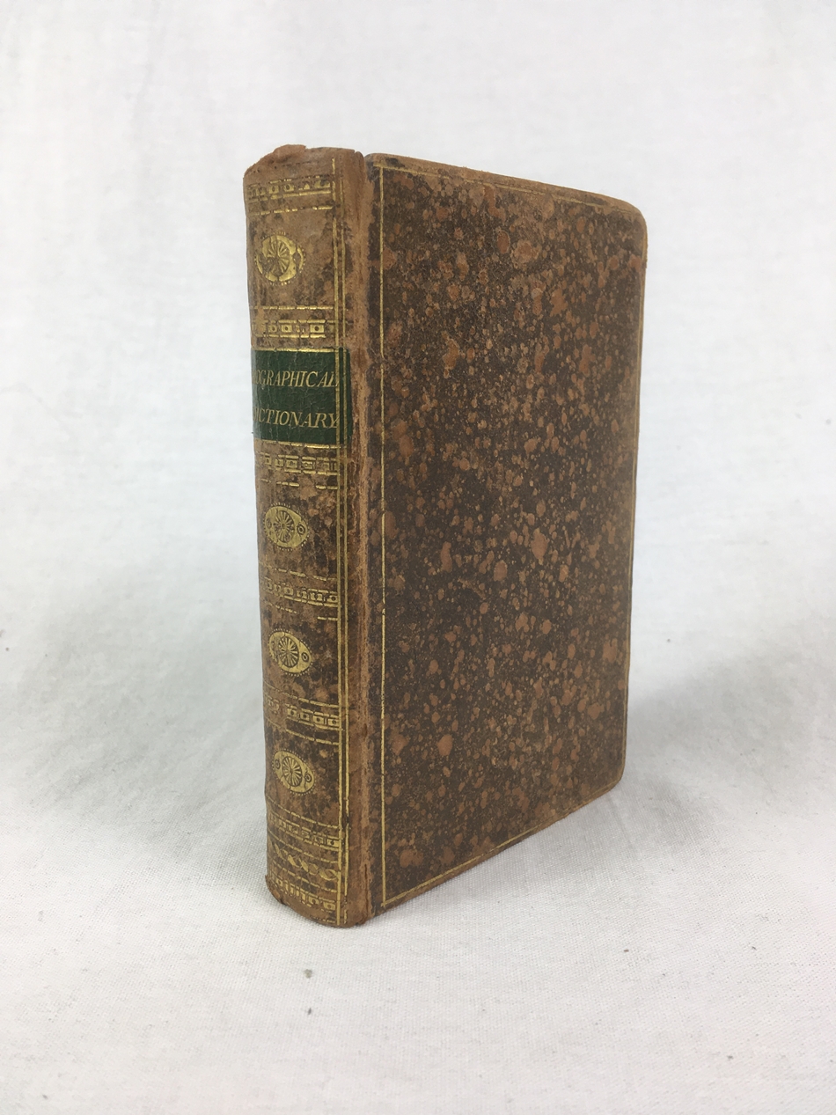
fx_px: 934
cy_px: 558
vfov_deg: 61.7
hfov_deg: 48.2
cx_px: 418
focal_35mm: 29
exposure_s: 1/100
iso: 32
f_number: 2.2
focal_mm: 4.15
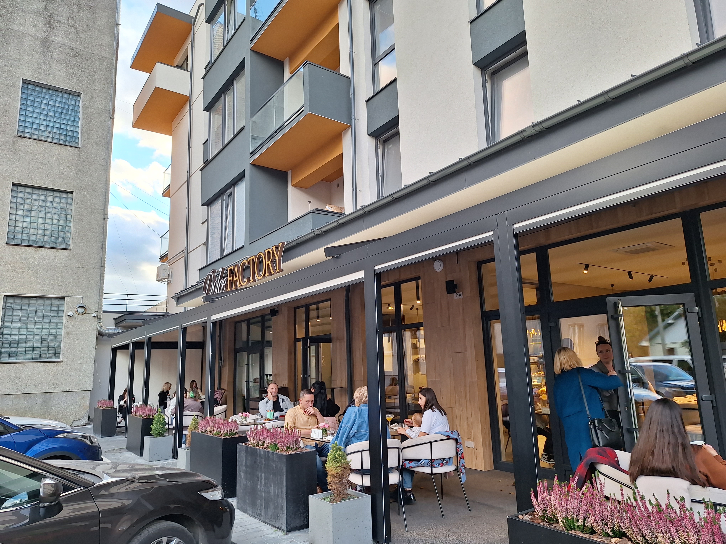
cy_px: 272
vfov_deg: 58.9
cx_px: 363
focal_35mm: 23
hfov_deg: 73.9
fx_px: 482
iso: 40
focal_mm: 5.54
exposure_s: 1/186
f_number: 1.8
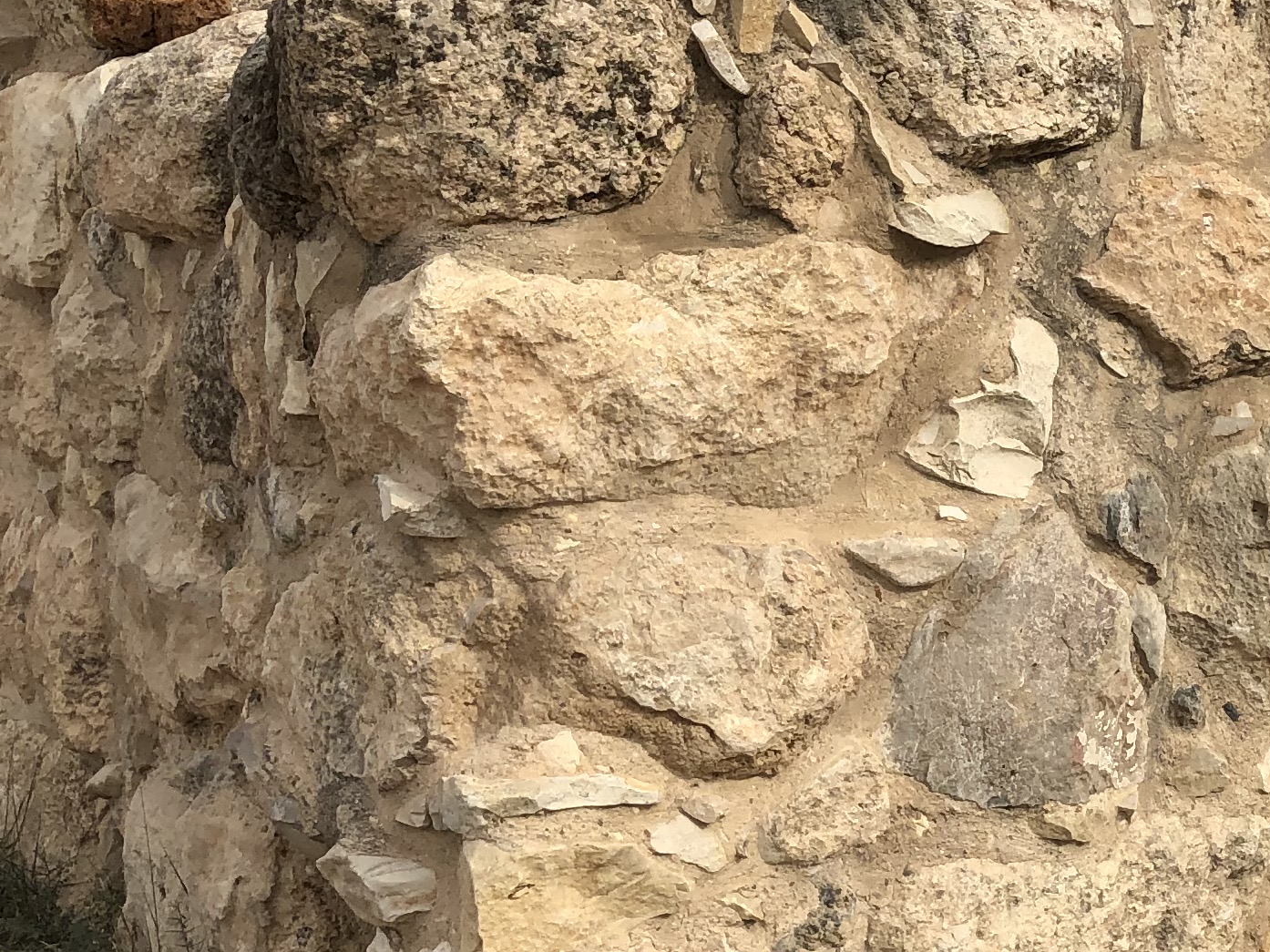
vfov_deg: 18.2
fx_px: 2971
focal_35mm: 81
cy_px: 574
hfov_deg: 23.1
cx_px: 1268
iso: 20
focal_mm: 3.99
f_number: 1.8
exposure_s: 1/1779
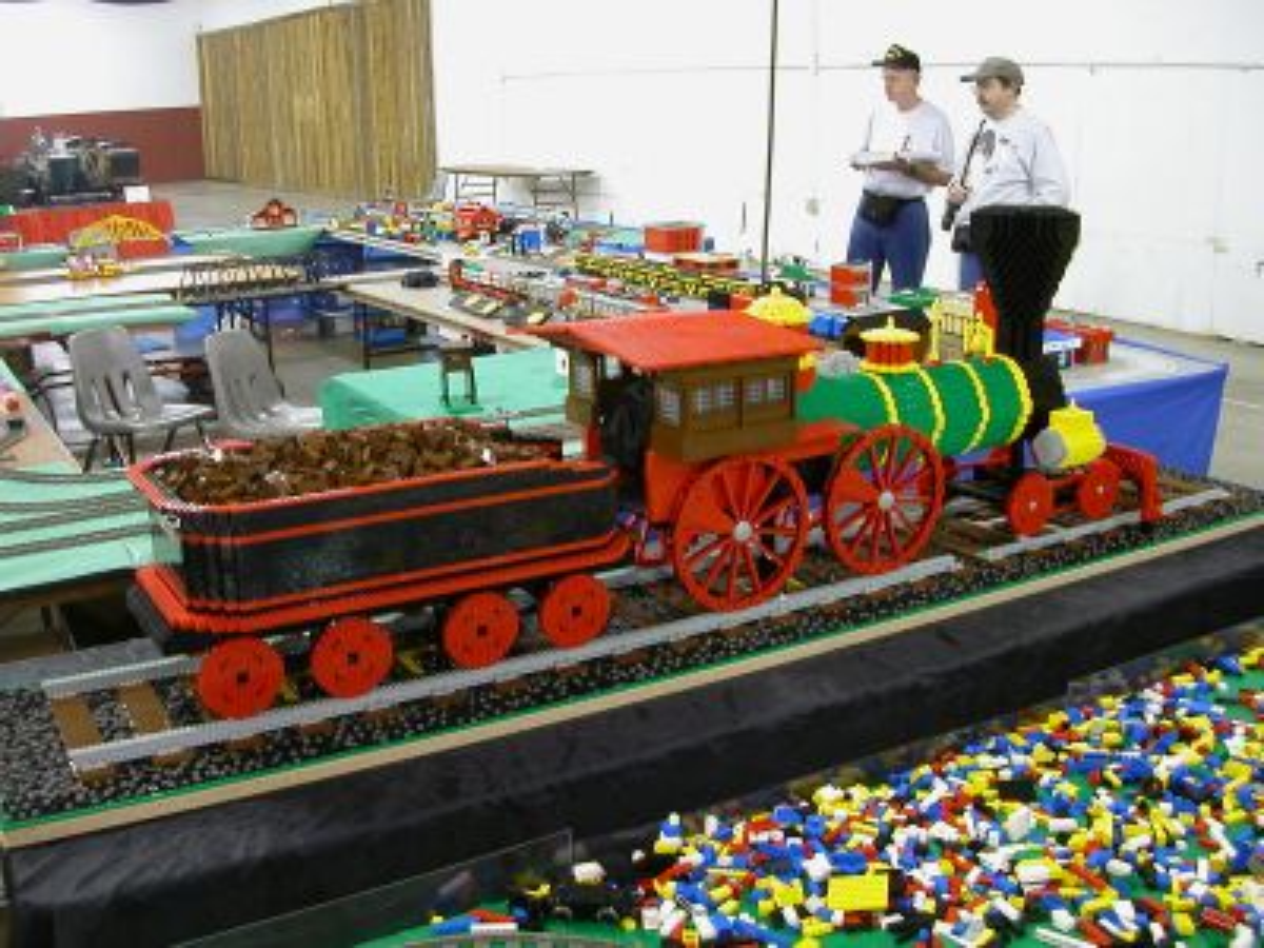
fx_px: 1351
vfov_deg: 38.7
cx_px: 632
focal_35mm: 37
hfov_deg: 50.1
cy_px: 474
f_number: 2.7
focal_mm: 5.6
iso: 100
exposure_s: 1/8.9
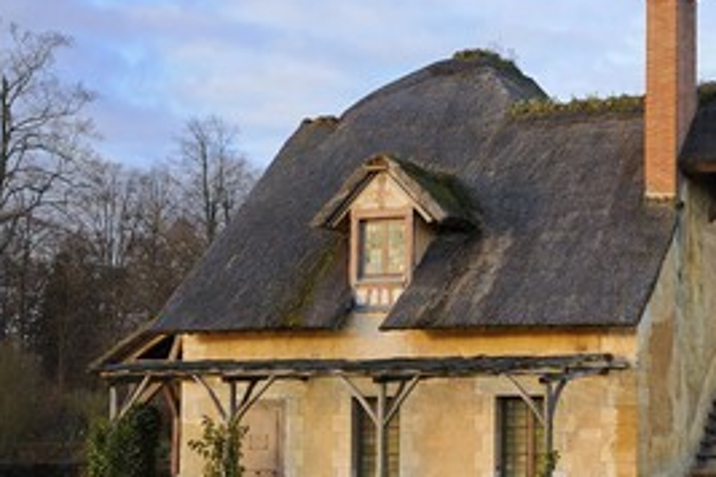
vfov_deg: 13.2
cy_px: 295
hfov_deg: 19.5
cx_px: 534
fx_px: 2068
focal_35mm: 104
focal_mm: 66
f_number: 4
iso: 200
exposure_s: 1/160
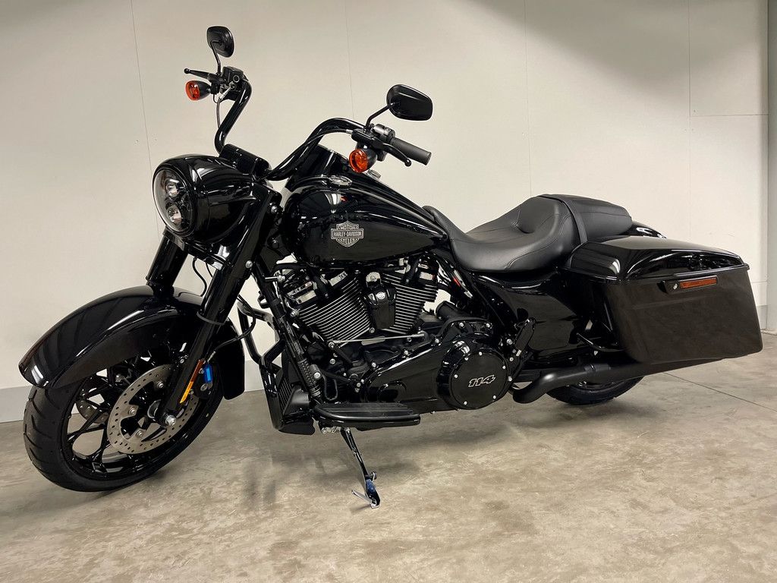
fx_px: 584
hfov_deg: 67.3
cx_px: 388
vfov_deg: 53.1
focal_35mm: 26
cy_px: 292
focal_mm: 5.1
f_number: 1.6
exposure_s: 1/50
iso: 250
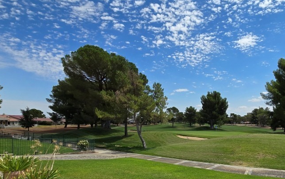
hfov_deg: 77.0
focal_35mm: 22
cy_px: 125
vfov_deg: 53.5
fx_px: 171
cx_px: 191
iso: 50
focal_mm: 2.2
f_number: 2.2
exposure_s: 1/3409
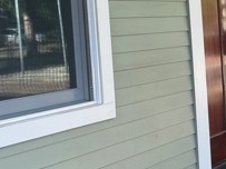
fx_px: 535
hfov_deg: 21.5
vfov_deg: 17.8
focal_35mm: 82
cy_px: 29
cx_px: 295
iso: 40
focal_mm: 4.2
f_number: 1.6
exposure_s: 1/202
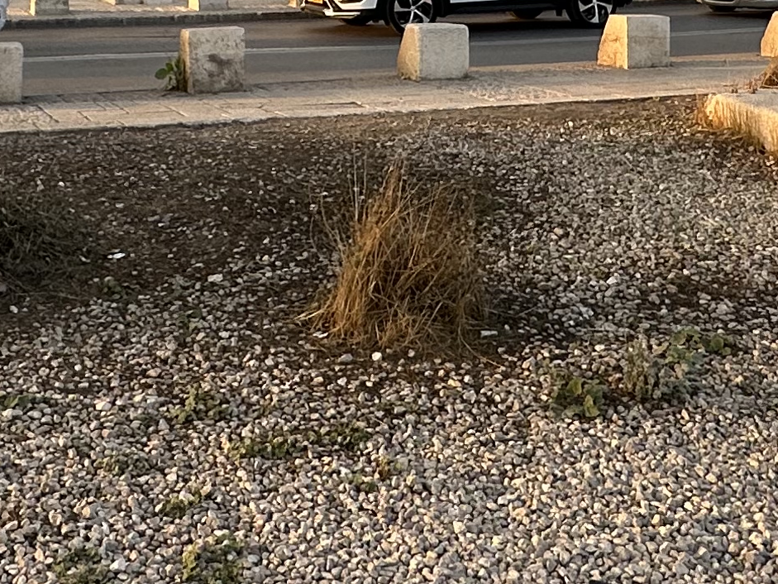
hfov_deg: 32.0
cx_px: 282
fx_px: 1349
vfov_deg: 21.1
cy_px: -262
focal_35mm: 60
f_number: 2.2
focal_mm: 2.22
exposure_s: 1/371
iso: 40
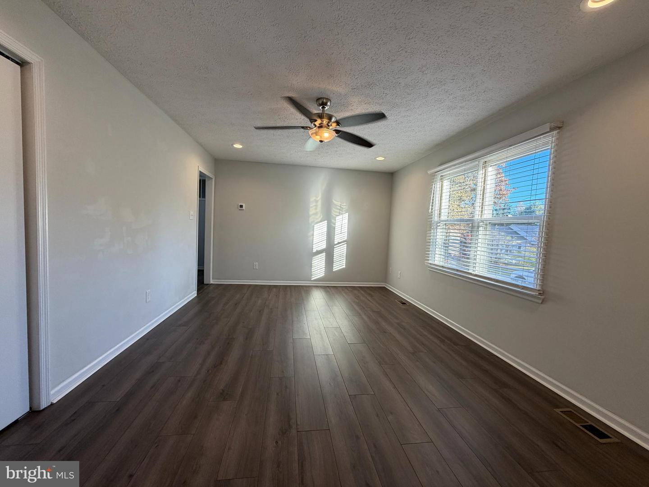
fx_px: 262
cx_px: 324
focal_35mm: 14
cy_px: 244
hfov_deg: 102.1
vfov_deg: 85.7
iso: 125
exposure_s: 1/120
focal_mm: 2.22
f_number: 2.2
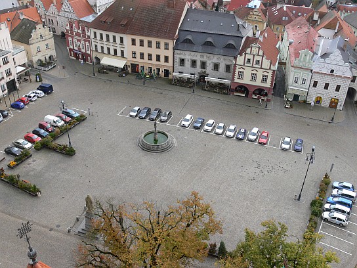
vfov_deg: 40.7
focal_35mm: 35
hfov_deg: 52.6
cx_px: 178
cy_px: 134
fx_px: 361
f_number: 5.6
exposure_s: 1/200
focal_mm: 7.4
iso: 100
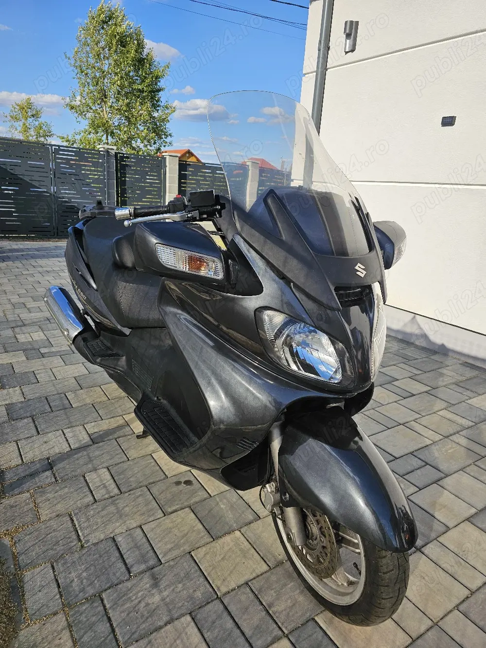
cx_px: 243
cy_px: 324
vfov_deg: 73.9
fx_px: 430
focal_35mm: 23
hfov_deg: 58.9
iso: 20
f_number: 1.7
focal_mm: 6.3
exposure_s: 1/1250
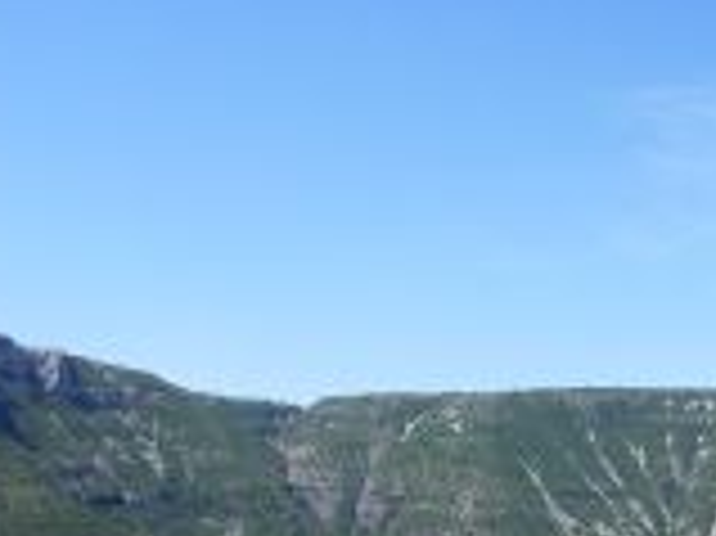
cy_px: 577
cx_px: 549
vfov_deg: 22.1
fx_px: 1302
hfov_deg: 30.2
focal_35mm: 63
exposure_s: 1/500
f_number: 4
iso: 80
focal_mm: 4.1
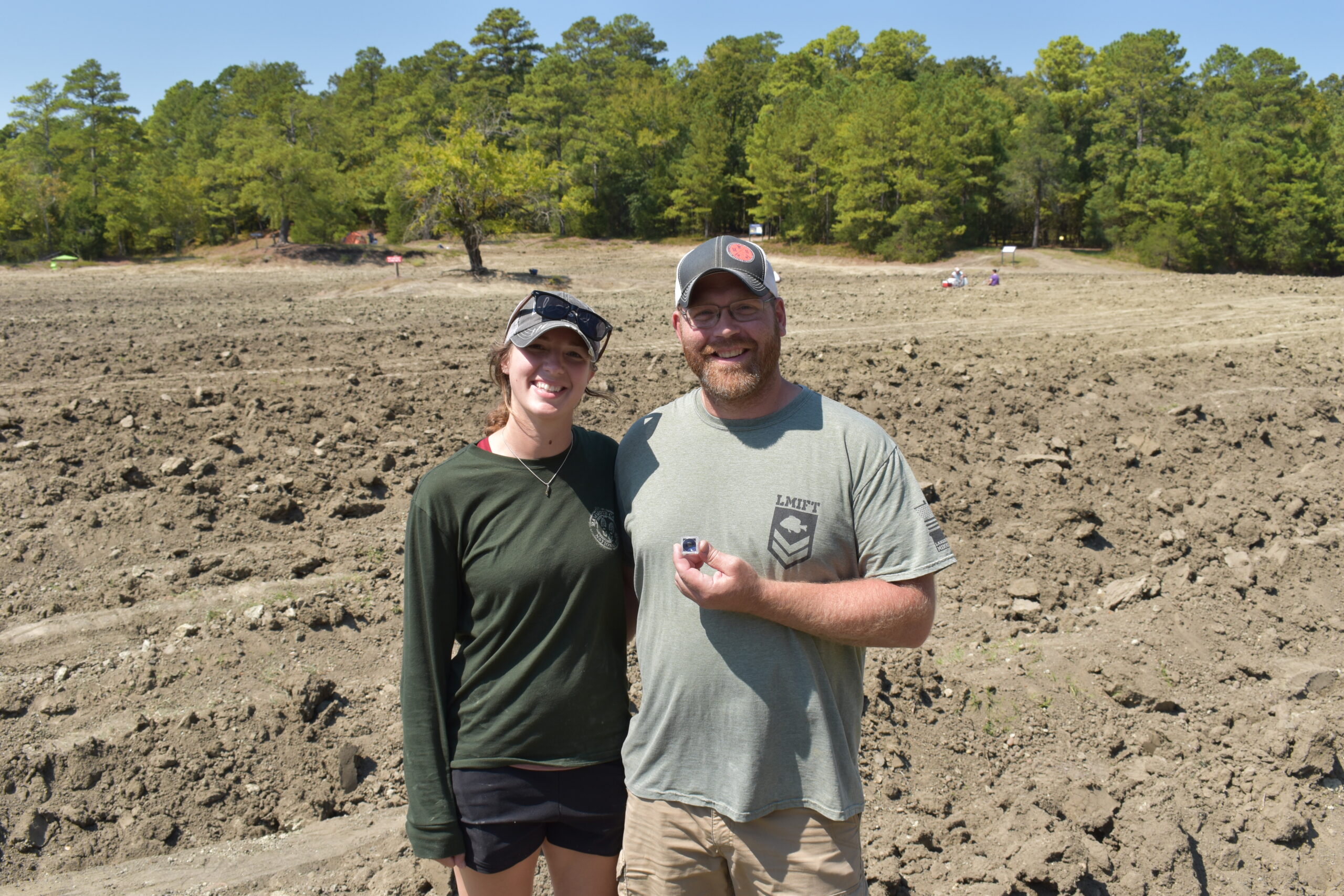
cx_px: 672
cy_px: 448
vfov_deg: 35.5
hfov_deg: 51.3
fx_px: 1400
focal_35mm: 38
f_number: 9
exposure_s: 1/320
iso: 200
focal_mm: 25
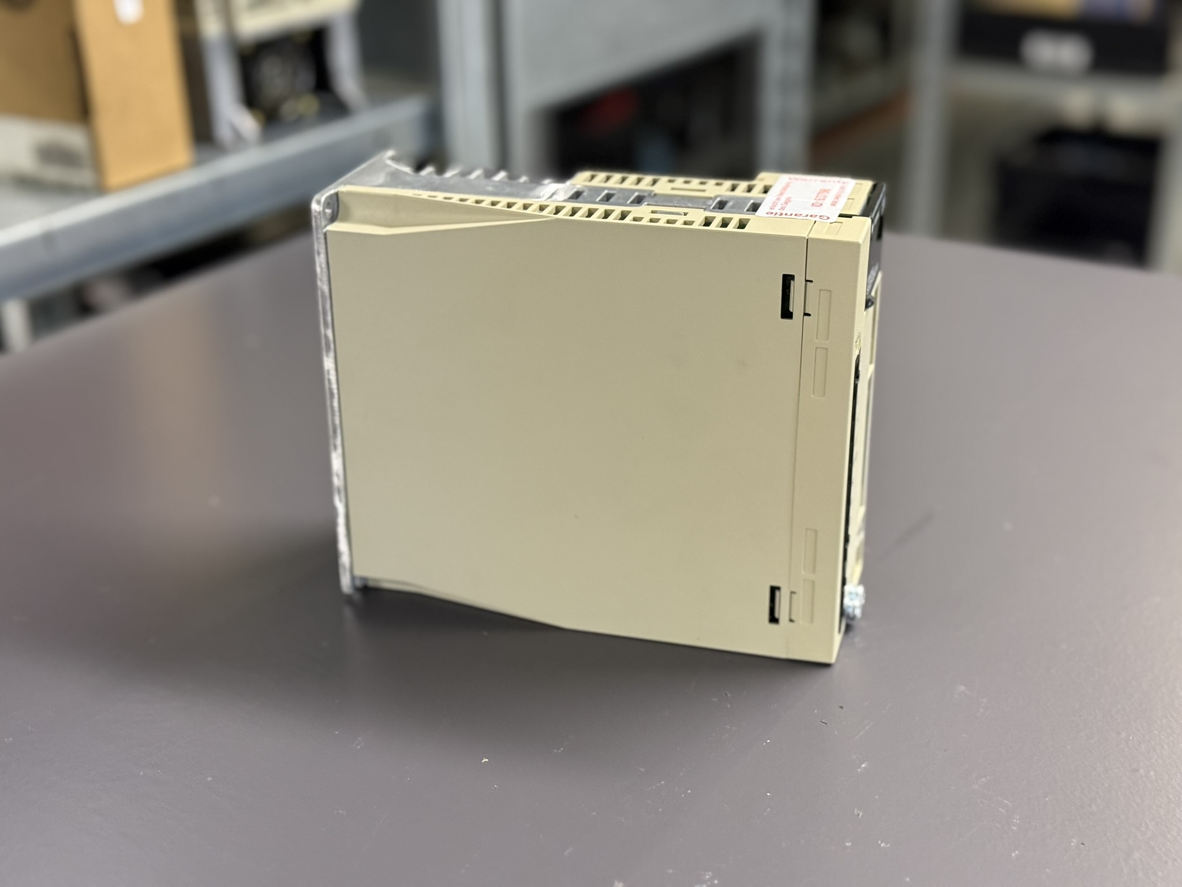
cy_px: 444
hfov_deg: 39.7
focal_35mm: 48
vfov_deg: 30.3
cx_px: 591
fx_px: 1639
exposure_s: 1/33
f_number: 1.78
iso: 250
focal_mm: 6.76
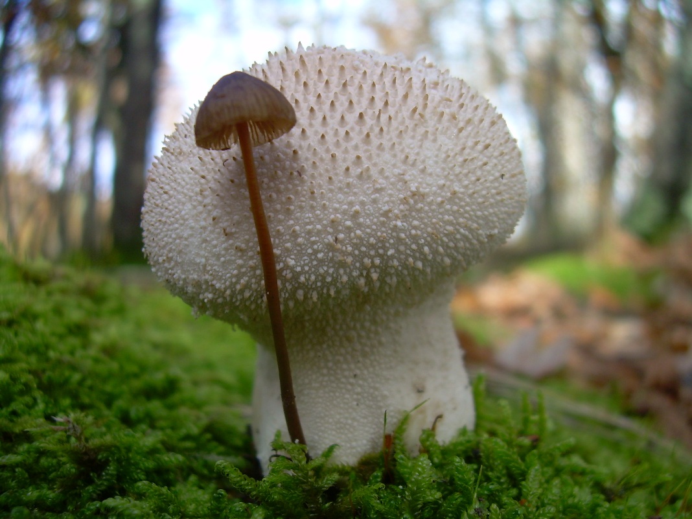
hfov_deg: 49.0
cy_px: 260
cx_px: 346
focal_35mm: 38
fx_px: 760
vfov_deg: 37.7
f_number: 2.8
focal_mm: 6.3
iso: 50
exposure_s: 1/210
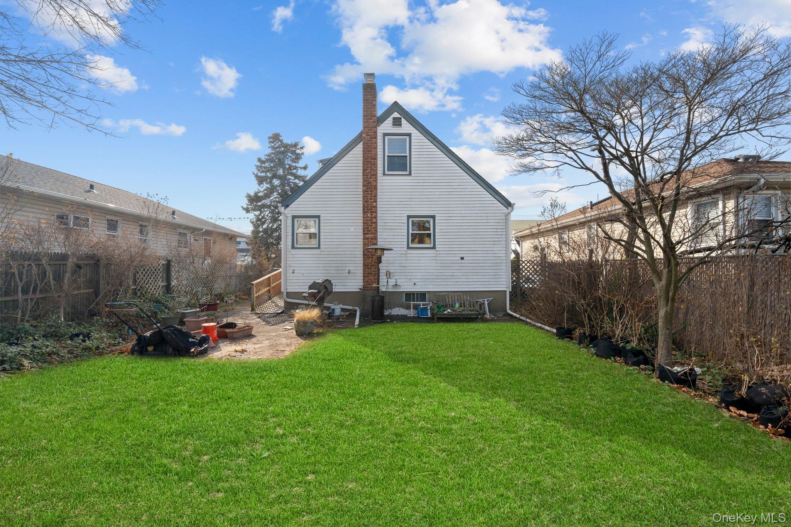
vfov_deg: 81.2
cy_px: 264
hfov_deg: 104.3
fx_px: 308
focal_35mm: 14
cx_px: 396
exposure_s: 1/320
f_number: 10
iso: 640
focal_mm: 14
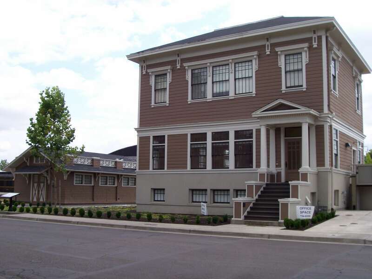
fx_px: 451
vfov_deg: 34.3
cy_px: 140
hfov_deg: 44.8
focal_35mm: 42
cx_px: 186
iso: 80
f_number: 5.6
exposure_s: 1/278
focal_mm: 7
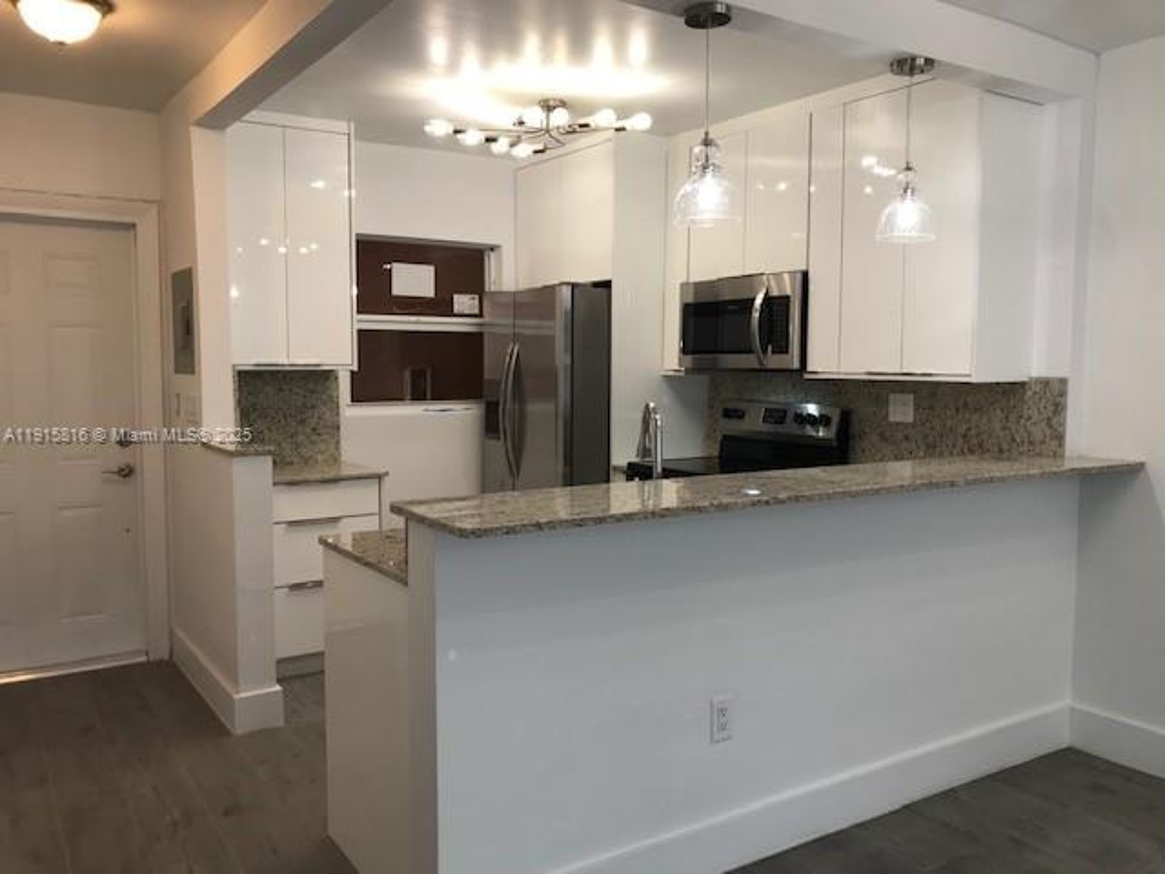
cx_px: 582
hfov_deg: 63.4
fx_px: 942
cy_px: 437
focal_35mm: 28
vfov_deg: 49.7
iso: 25
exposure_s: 1/60
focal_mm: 3.99
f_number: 1.8
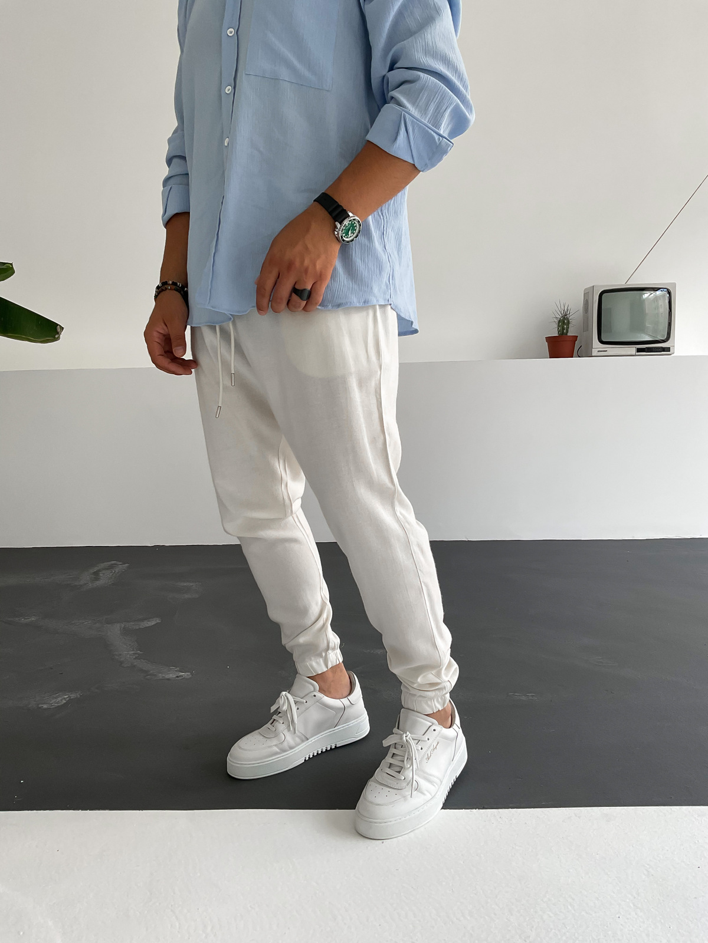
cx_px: 354
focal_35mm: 29
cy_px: 472
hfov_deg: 48.2
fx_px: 791
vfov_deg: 61.7
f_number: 1.8
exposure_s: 1/120
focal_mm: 3
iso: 32
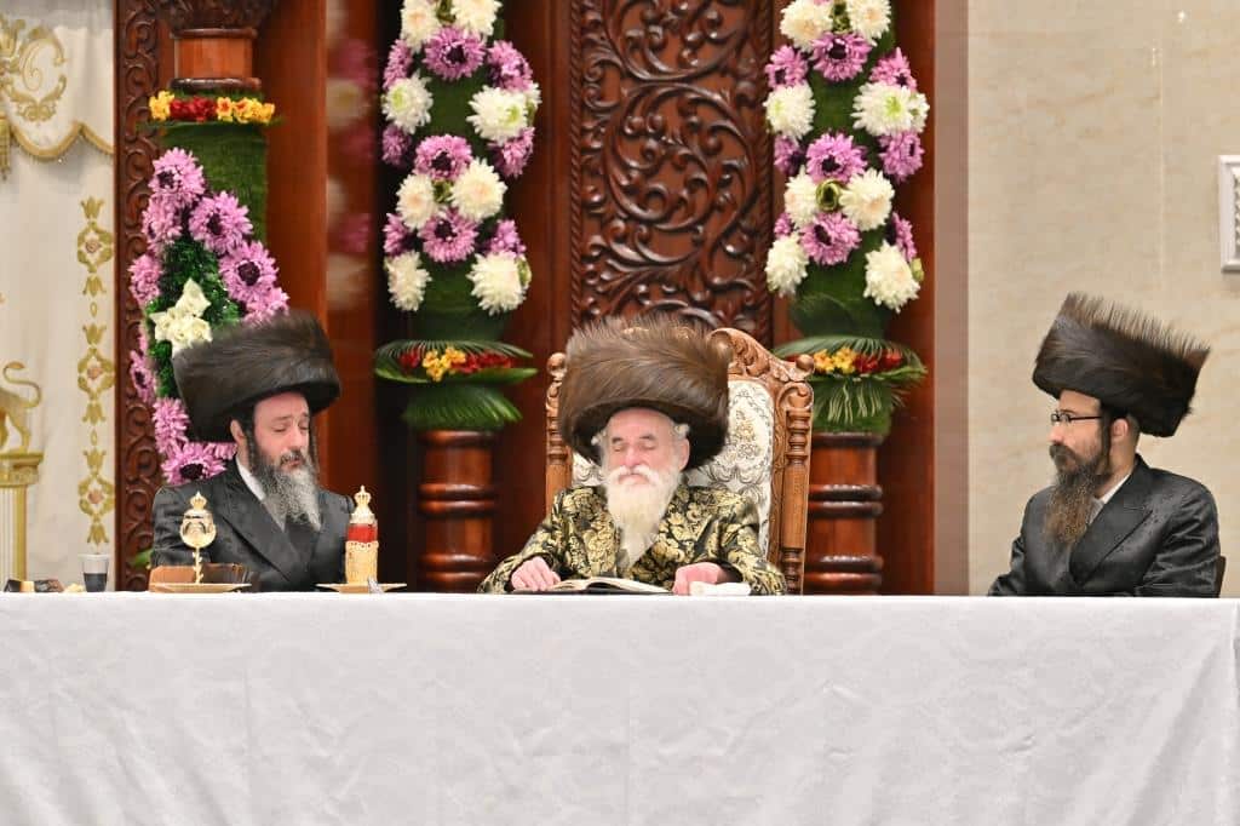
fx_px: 7231
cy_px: 413
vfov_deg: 6.5
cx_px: 620
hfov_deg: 9.8
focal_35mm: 210
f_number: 2.8
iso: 200
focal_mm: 140
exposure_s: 1/250
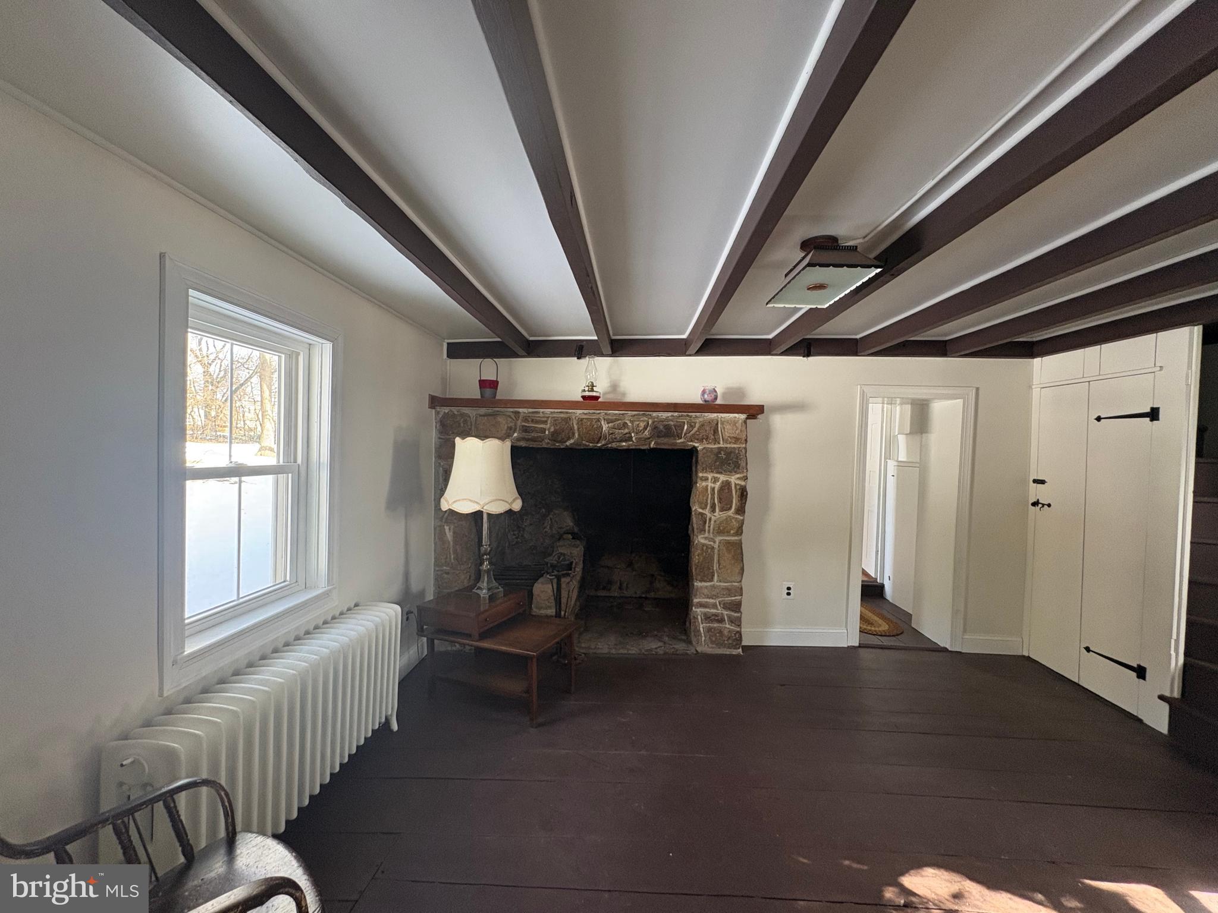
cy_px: 456
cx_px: 609
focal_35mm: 14
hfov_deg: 102.1
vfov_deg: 85.7
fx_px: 493
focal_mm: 2.22
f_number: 2.2
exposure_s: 1/60
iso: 250
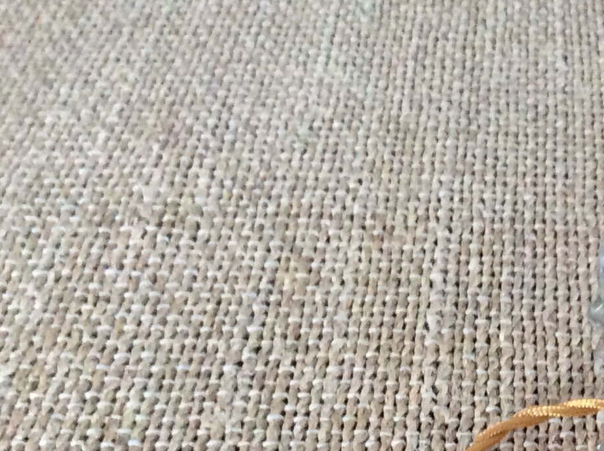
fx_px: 1568
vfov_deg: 15.7
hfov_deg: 20.5
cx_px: 709
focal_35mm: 90
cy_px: 553
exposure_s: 1/25
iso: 250
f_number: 2.4
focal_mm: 3.3
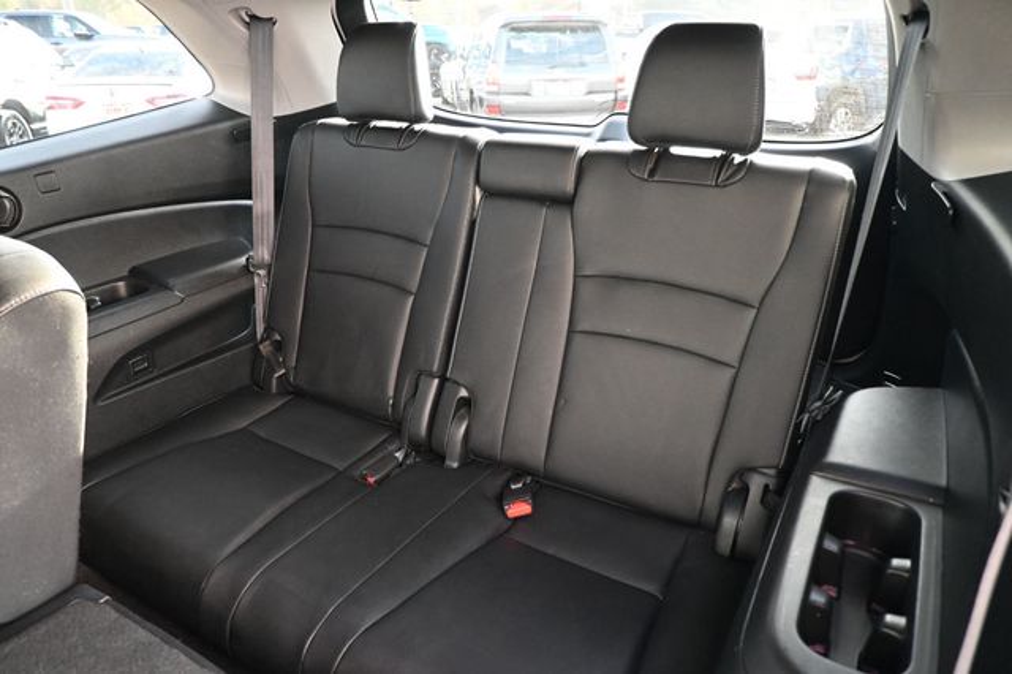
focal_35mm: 24
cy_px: 337
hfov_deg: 73.8
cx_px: 506
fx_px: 674
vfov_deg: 53.1
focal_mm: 16
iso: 3200
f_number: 3.5
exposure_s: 1/125
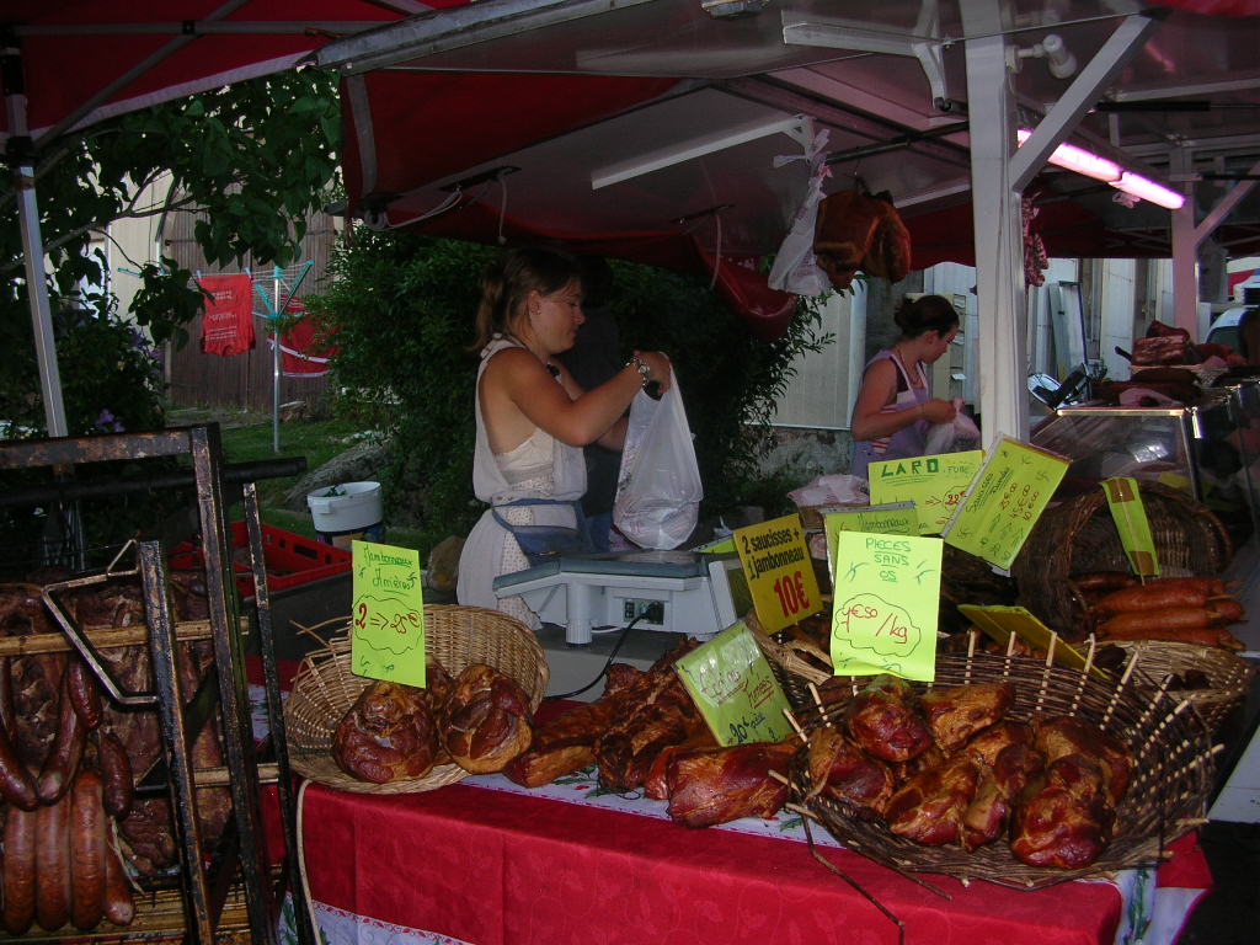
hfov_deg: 52.6
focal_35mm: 35
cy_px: 472
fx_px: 1274
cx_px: 630
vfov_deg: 40.7
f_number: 2.8
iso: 50
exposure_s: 1/60.1
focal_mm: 5.8
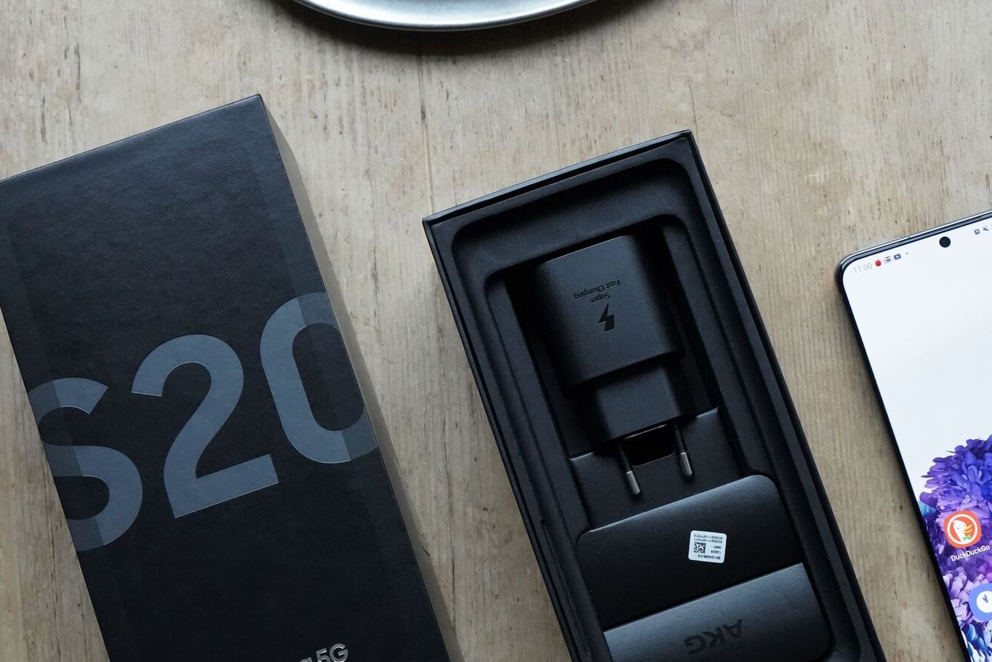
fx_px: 1708
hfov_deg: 32.3
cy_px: 430
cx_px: 600
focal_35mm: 62
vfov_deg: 21.8
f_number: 9
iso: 8000
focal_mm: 43
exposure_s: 1/200
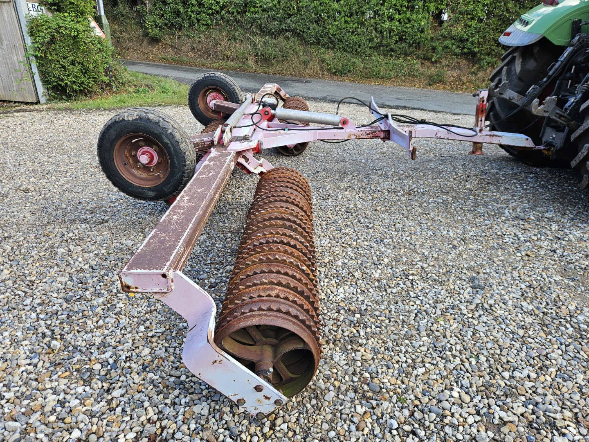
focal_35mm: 23
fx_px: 391
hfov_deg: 73.9
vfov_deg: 58.9
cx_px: 294
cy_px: 221
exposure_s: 1/180
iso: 25
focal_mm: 5.4
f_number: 1.8
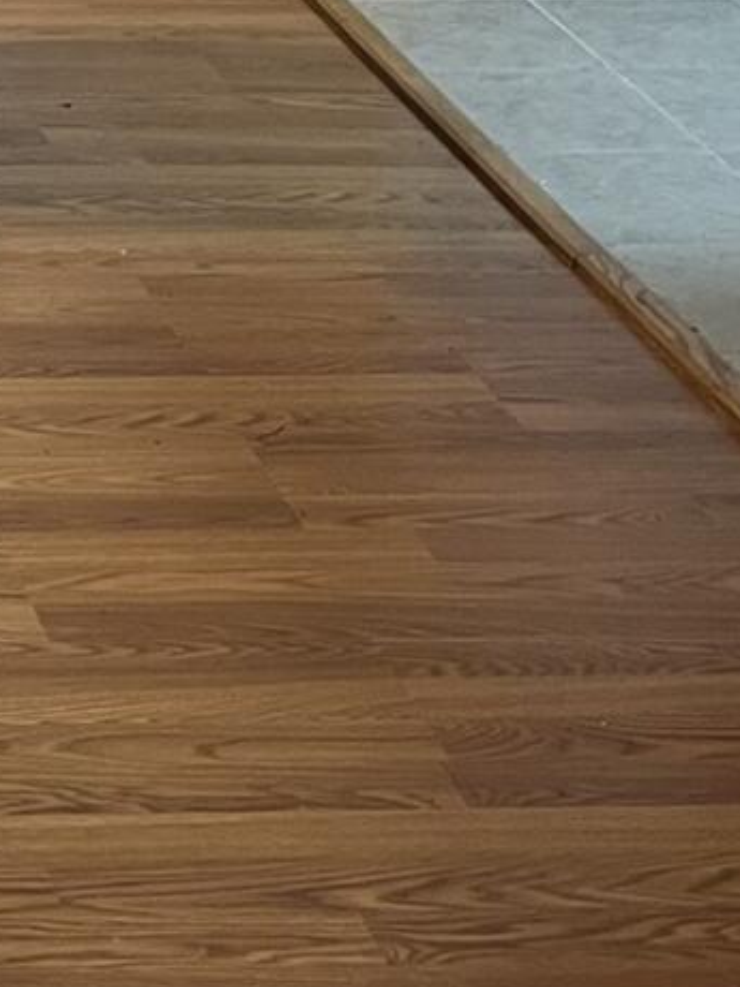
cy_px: -612
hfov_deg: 12.2
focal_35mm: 113
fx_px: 3221
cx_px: -534
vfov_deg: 15.6
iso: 200
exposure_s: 1/60
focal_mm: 5.1
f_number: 1.6
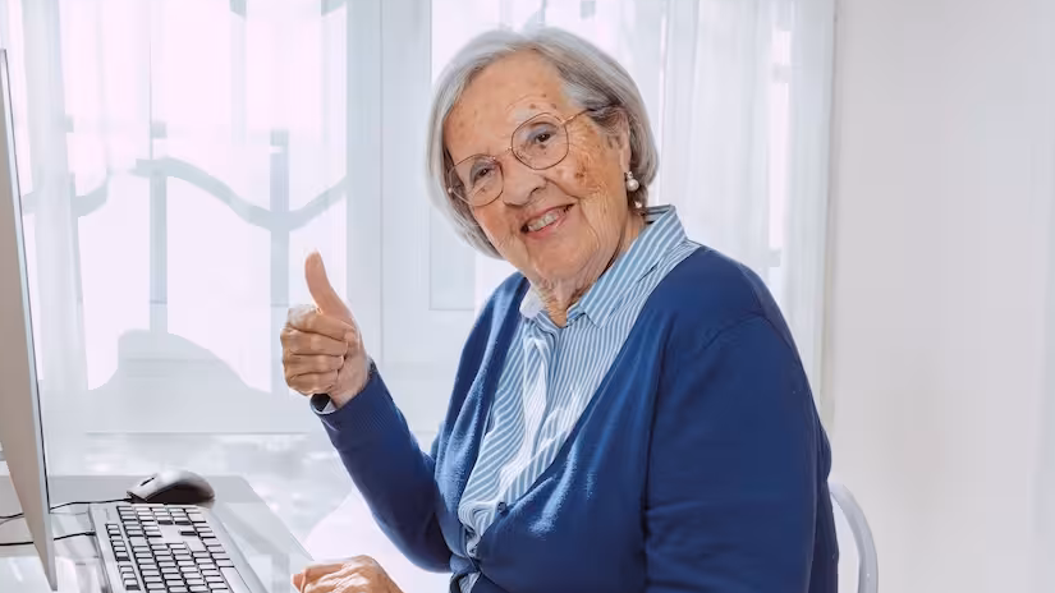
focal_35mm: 40
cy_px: 323
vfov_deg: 29.7
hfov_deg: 50.5
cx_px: 497
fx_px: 1119
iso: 640
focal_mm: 35
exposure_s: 1/250
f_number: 9
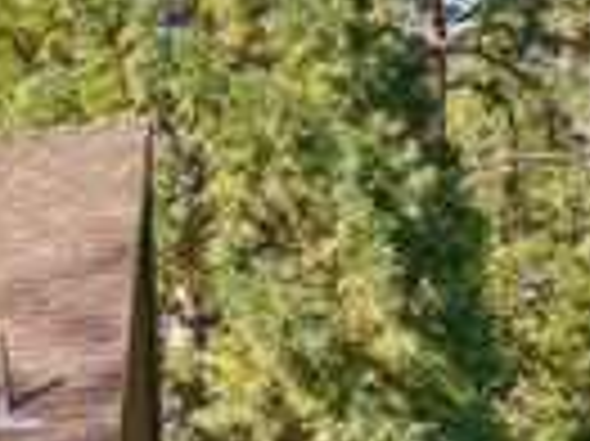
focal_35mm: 155
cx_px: -779
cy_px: 772
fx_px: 2639
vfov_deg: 9.2
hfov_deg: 11.0
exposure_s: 1/40
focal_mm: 33
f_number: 8
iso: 125
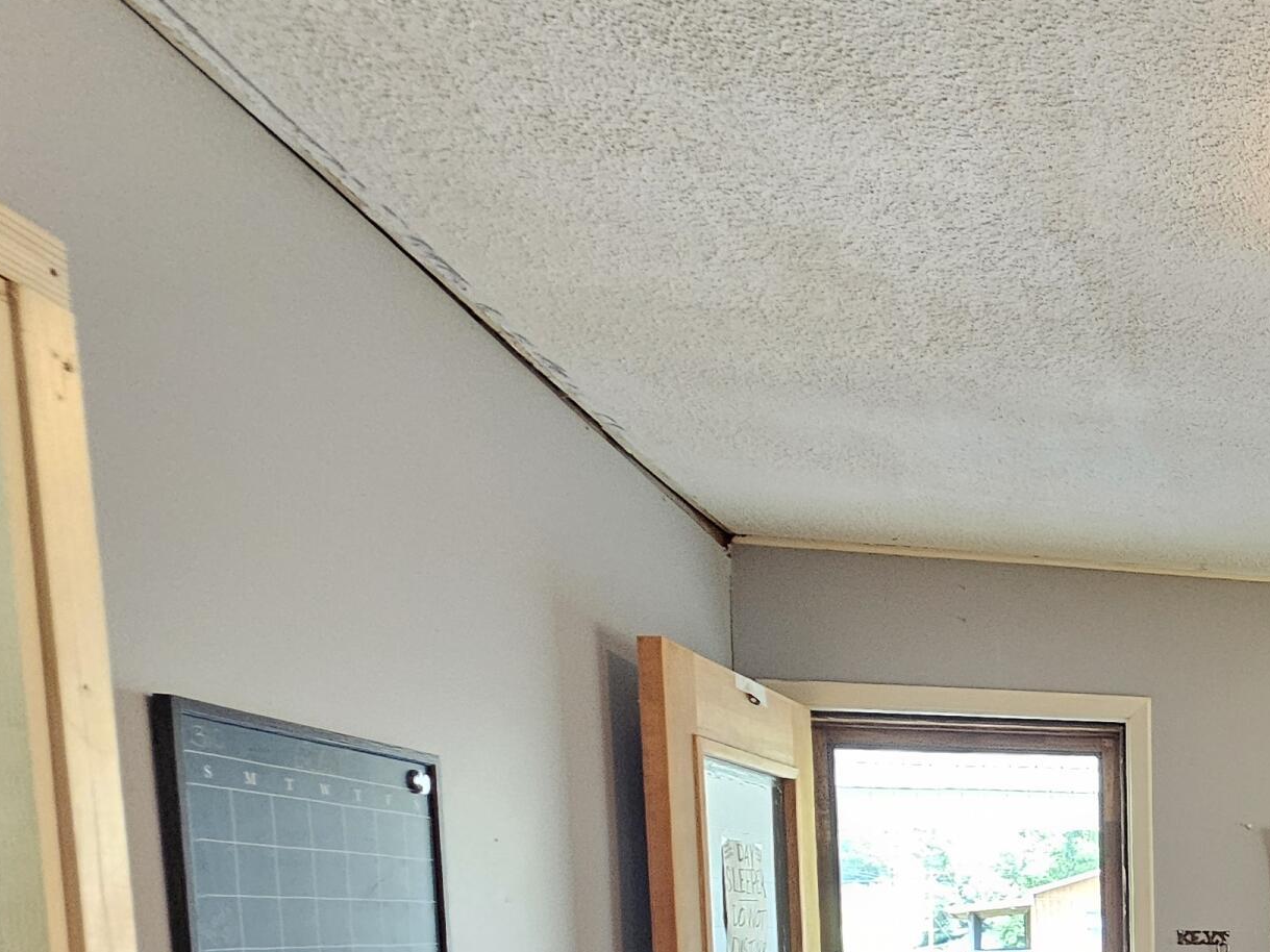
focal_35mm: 32
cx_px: 1505
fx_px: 1174
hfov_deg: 40.7
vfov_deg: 37.4
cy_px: 1031
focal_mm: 2.2
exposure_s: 1/30
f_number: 2.2
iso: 400
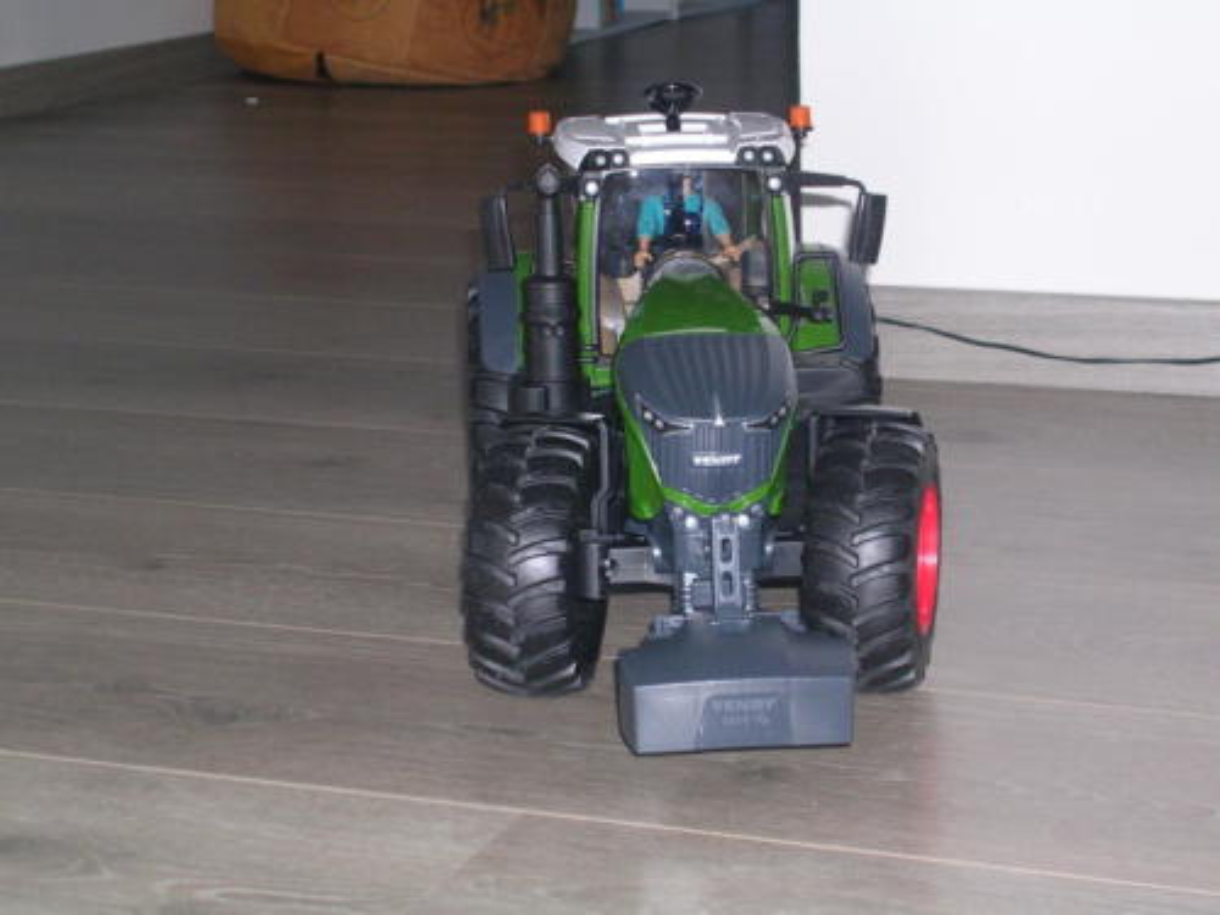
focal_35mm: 86
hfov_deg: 22.8
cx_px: 610
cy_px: 458
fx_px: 3031
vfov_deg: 17.2
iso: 109
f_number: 4.1
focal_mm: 13
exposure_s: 1/60.1
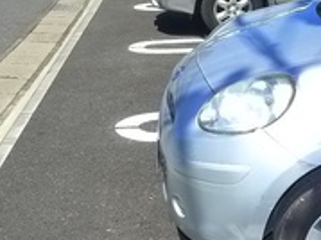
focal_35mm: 94
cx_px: 285
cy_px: 103
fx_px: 871
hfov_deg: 20.5
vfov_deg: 15.7
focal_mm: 5.1
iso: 400
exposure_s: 1/640
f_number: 4
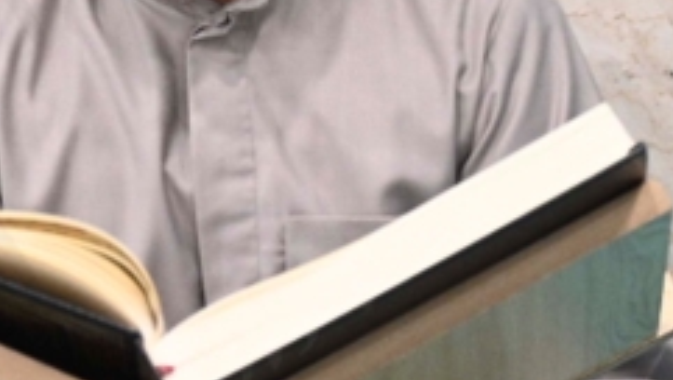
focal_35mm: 281
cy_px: 285
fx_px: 5018
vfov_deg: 4.3
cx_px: 380
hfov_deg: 7.7
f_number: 4
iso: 2000
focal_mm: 54
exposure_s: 1/100
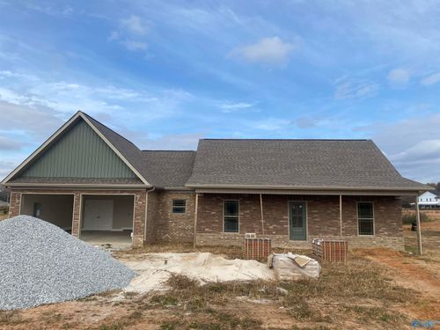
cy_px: 165
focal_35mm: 26
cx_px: 220
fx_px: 330
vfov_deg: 53.1
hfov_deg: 67.3
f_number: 1.8
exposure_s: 1/2183
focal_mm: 4.25
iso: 32
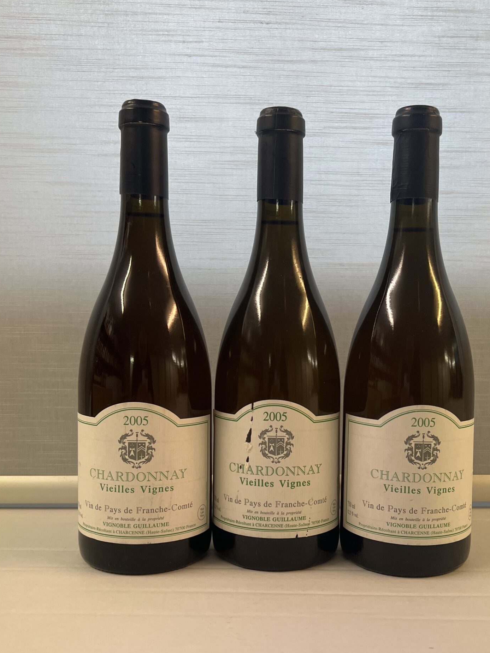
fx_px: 679
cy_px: 369
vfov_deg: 51.2
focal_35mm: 36
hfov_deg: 39.5
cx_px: 289
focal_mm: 5.7
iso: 80
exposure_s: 1/100
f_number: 1.5
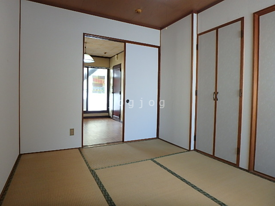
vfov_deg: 63.4
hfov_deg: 79.0
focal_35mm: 21
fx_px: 167
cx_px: 138
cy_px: 103
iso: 200
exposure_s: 1/40
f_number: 3.5
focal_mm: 3.7
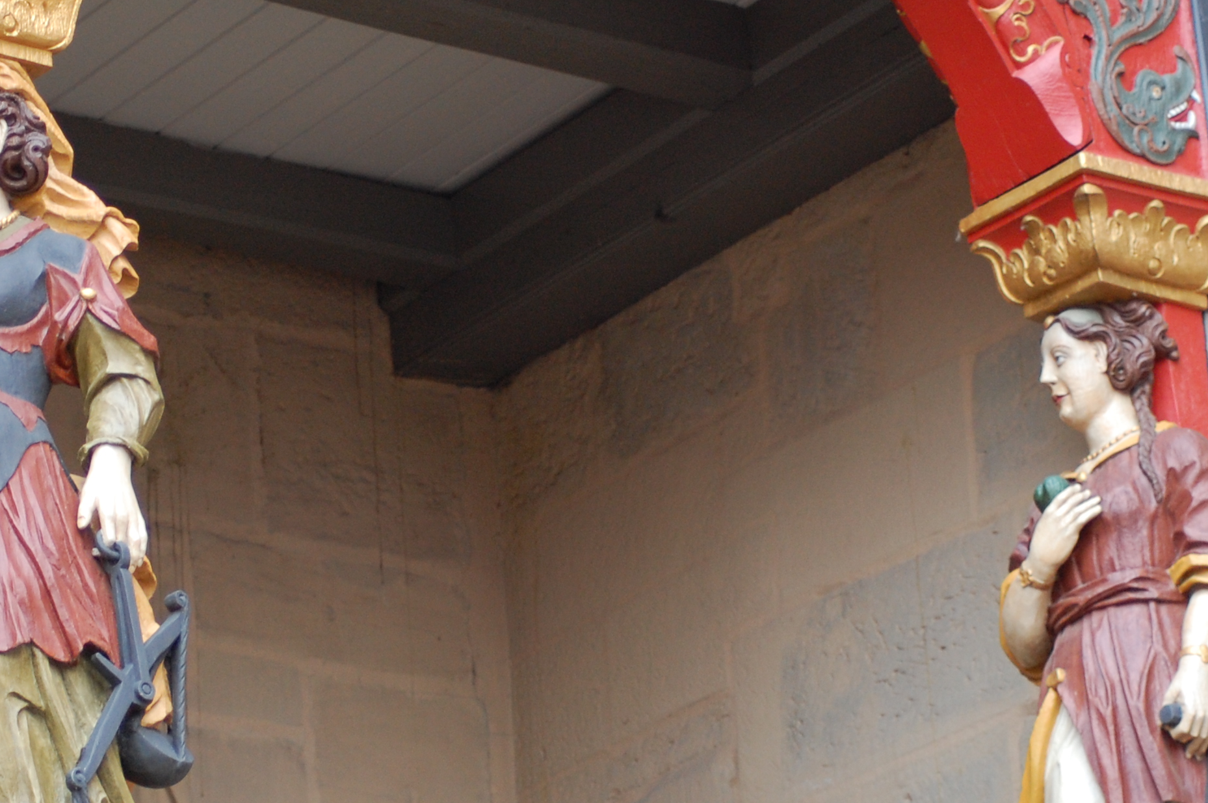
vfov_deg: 8.1
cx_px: 522
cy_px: 486
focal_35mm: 170
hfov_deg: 12.1
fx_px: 5699
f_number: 4
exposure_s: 1/125
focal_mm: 70
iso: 800
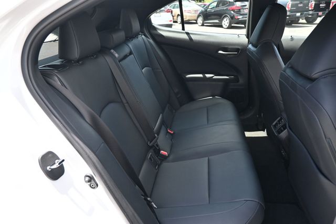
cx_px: 168
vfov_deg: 53.1
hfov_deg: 73.8
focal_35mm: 24
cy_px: 112
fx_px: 224
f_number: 4
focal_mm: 16
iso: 400
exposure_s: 1/250
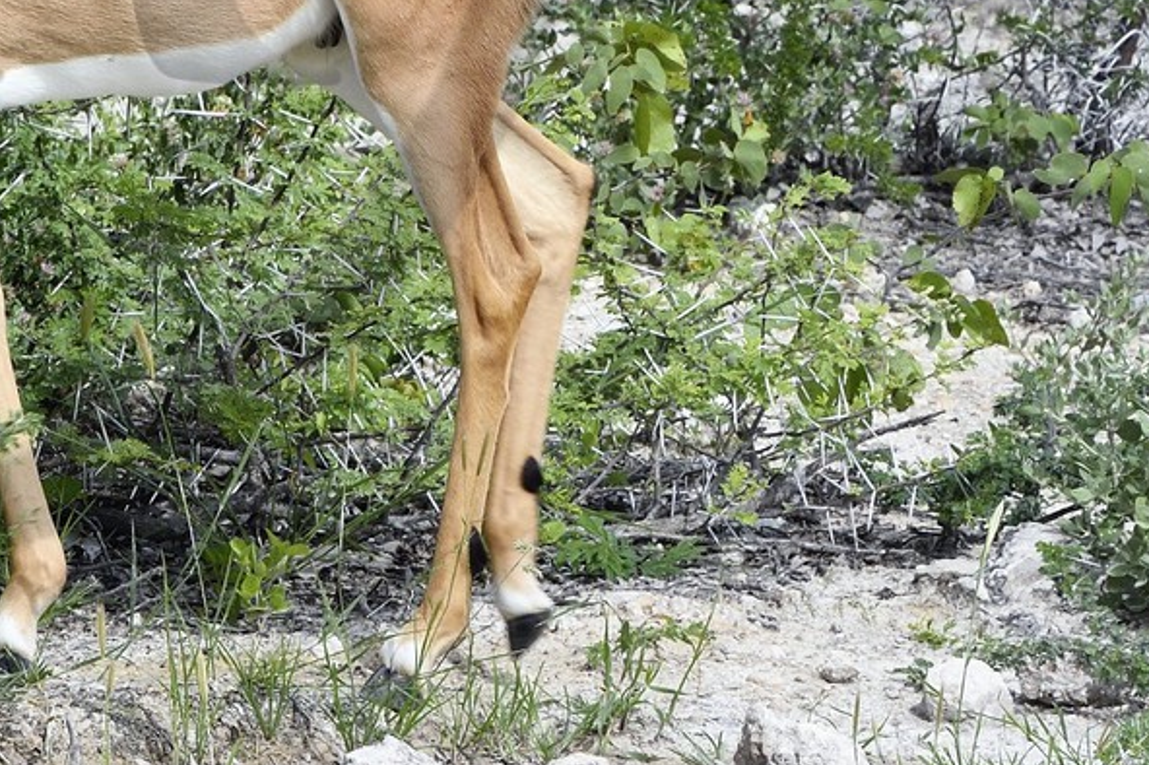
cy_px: -231
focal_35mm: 757
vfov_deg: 1.8
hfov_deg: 2.7
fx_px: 24146
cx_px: -221
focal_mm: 280
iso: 400
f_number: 14
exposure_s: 1/320
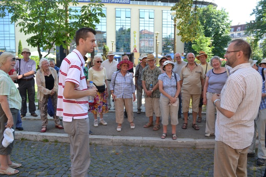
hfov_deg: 67.4
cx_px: 133
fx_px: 200
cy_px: 88
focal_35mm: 27
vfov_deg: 48.0
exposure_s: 1/125
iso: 160
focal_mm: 18
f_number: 5.6
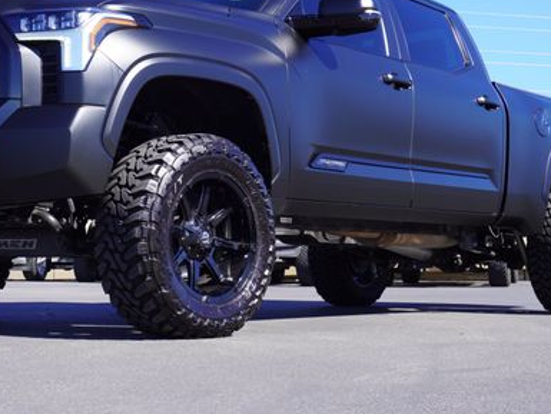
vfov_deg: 22.5
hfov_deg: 29.8
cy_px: 125
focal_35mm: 65
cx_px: 216
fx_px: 1032
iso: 100
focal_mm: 27
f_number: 8
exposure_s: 1/100
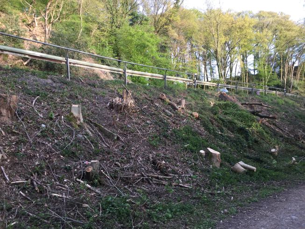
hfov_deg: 61.7
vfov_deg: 48.2
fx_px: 256
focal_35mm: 29
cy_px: 114
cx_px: 152
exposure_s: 1/100
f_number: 2.2
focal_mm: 4.15
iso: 32
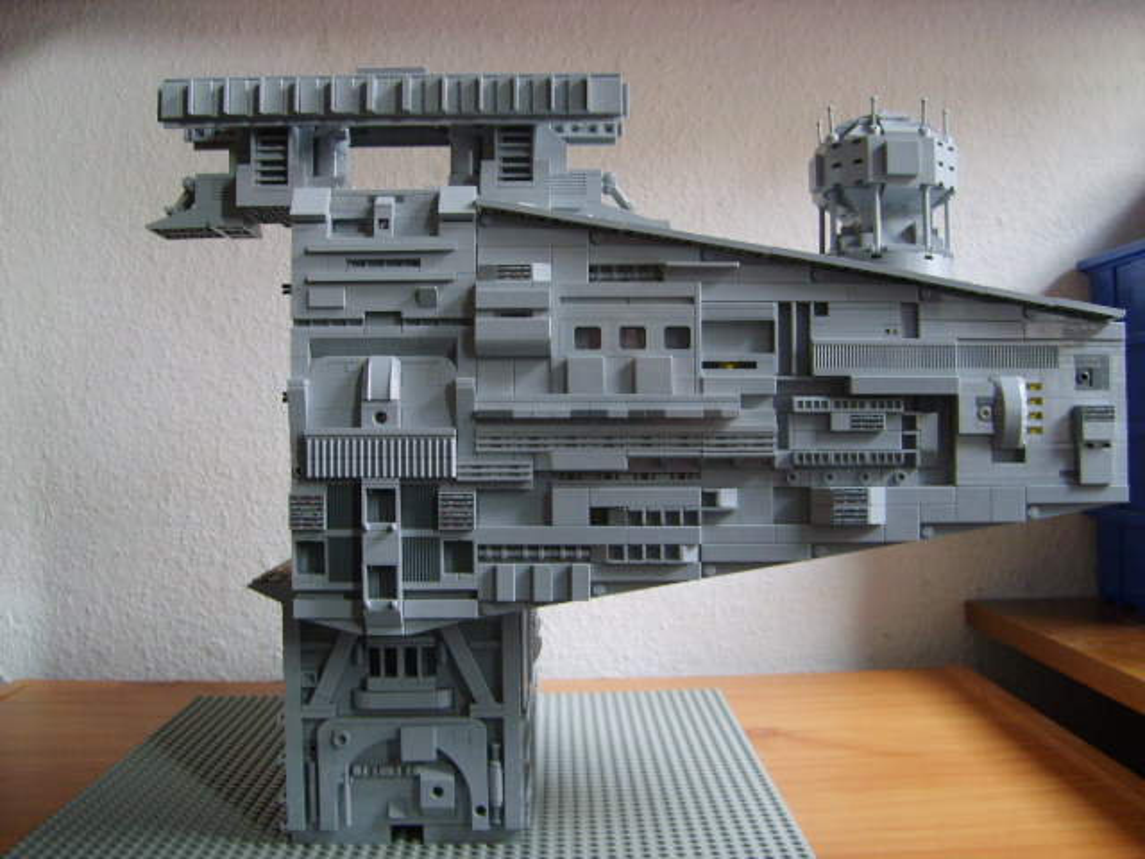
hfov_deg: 52.6
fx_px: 1158
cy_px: 430
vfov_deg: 40.7
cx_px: 572
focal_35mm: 35
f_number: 2.8
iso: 139
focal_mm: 5.8
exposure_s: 1/15
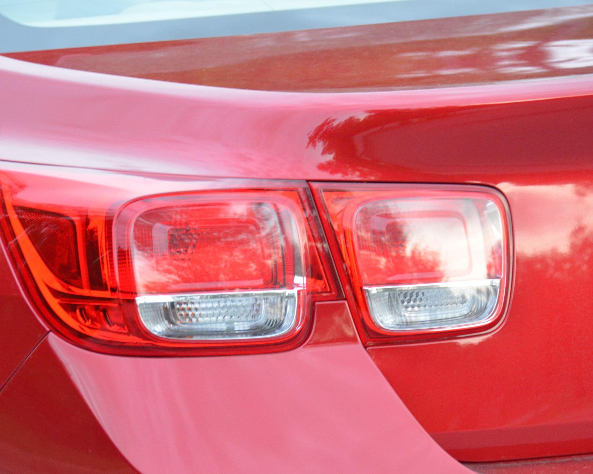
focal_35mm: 261
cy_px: 262
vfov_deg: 5.9
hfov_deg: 7.4
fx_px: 4574
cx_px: 259
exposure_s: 1/50
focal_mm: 135
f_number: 5.6
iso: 1600
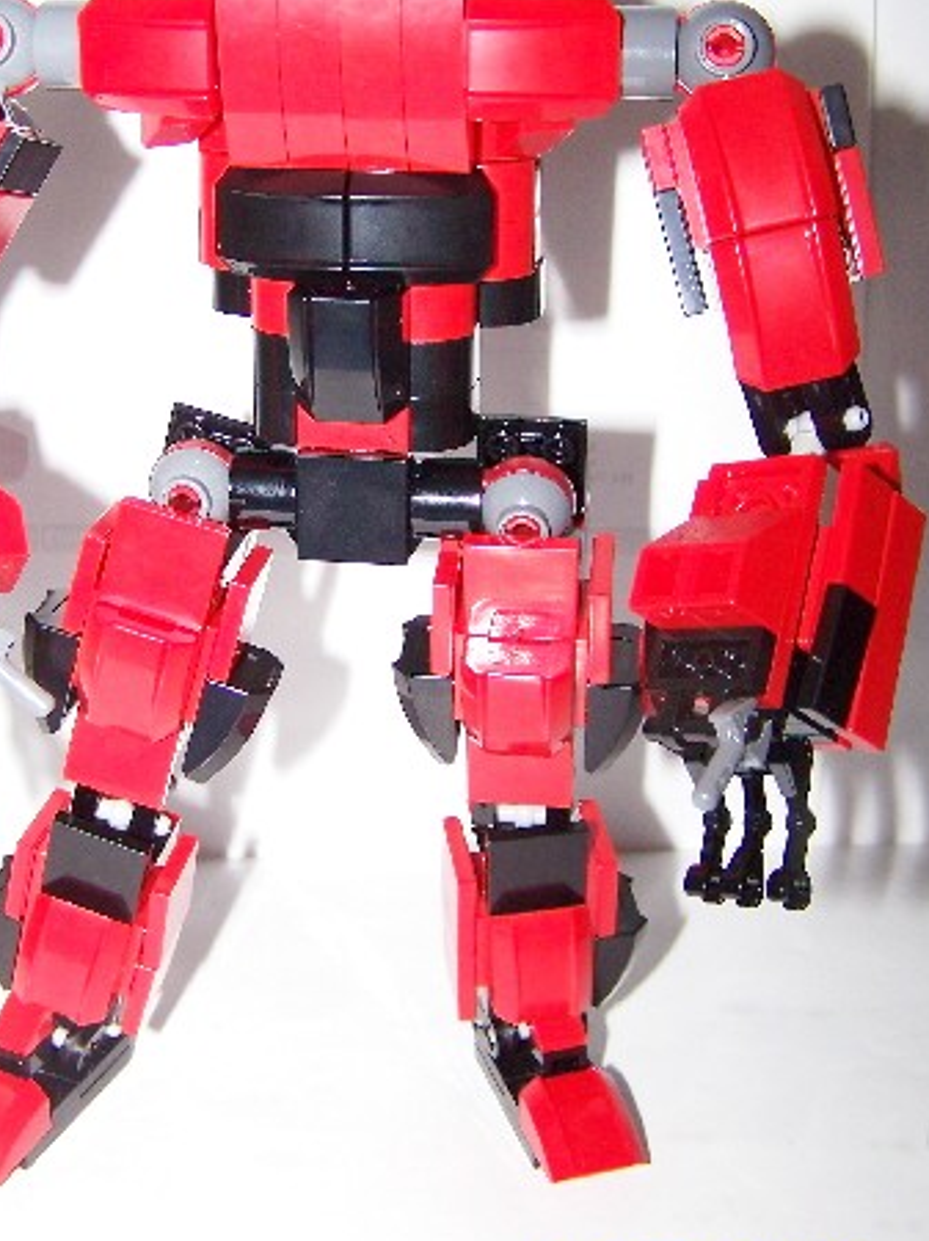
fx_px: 1934
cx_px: 340
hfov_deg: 26.9
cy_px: 525
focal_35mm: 54
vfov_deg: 35.5
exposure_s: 1/60
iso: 80
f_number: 2.8
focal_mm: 6.3
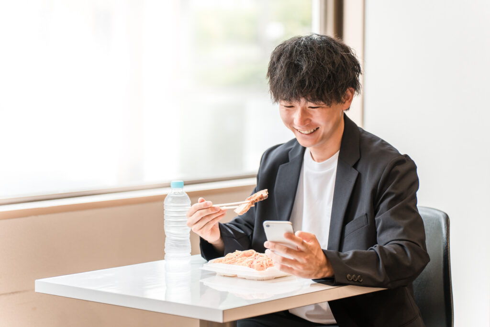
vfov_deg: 13.0
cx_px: 245
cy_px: 164
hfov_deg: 19.5
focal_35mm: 105
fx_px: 1429
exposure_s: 1/125
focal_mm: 105
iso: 100
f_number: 2.8
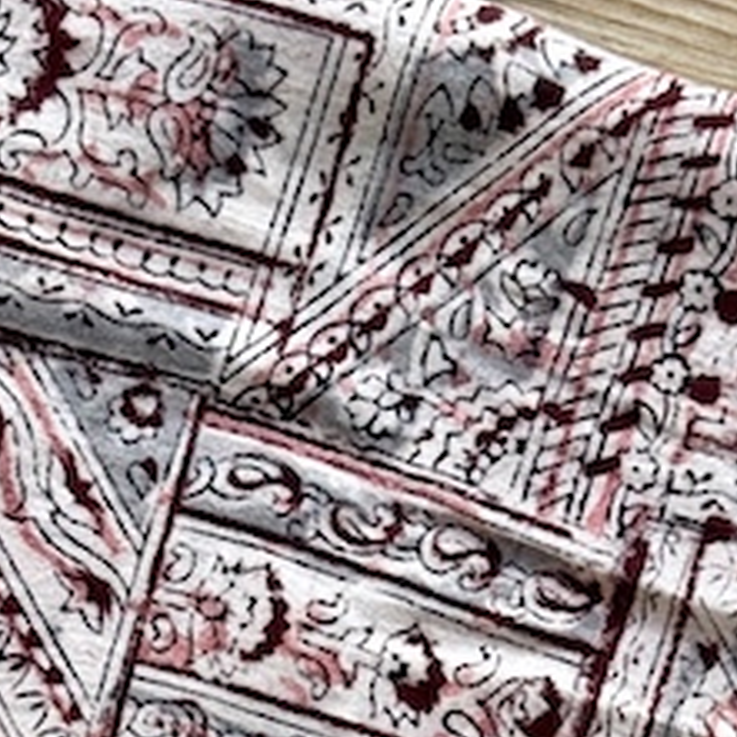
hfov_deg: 10.7
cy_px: 1299
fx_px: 3950
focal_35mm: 164
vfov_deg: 10.1
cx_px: 480
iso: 64
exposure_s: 1/433
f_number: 1.78
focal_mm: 6.76
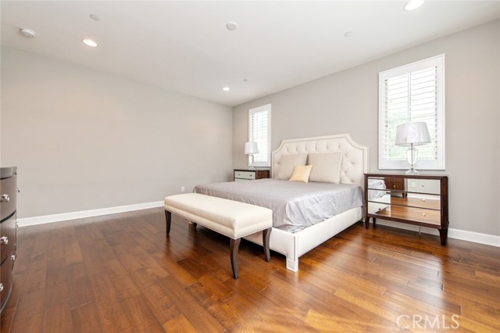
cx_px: 250
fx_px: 194
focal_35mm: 14
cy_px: 166
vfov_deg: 81.1
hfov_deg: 104.3
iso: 400
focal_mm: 14
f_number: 4
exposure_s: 1/60
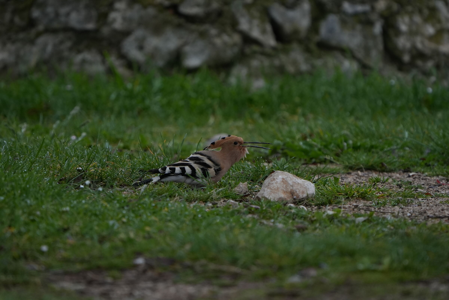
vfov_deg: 1.5
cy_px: 150
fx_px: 11224
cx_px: 224
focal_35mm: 900
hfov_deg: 2.3
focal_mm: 600
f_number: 6.3
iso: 1250
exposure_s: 1/1250
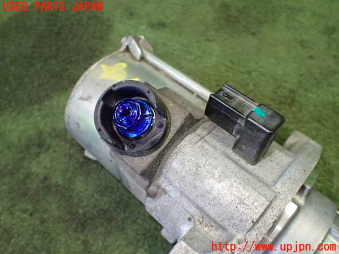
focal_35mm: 30
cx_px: 170
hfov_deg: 60.0
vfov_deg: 46.8
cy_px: 127
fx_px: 294
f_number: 2.3
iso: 640
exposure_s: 1/125
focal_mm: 5.4
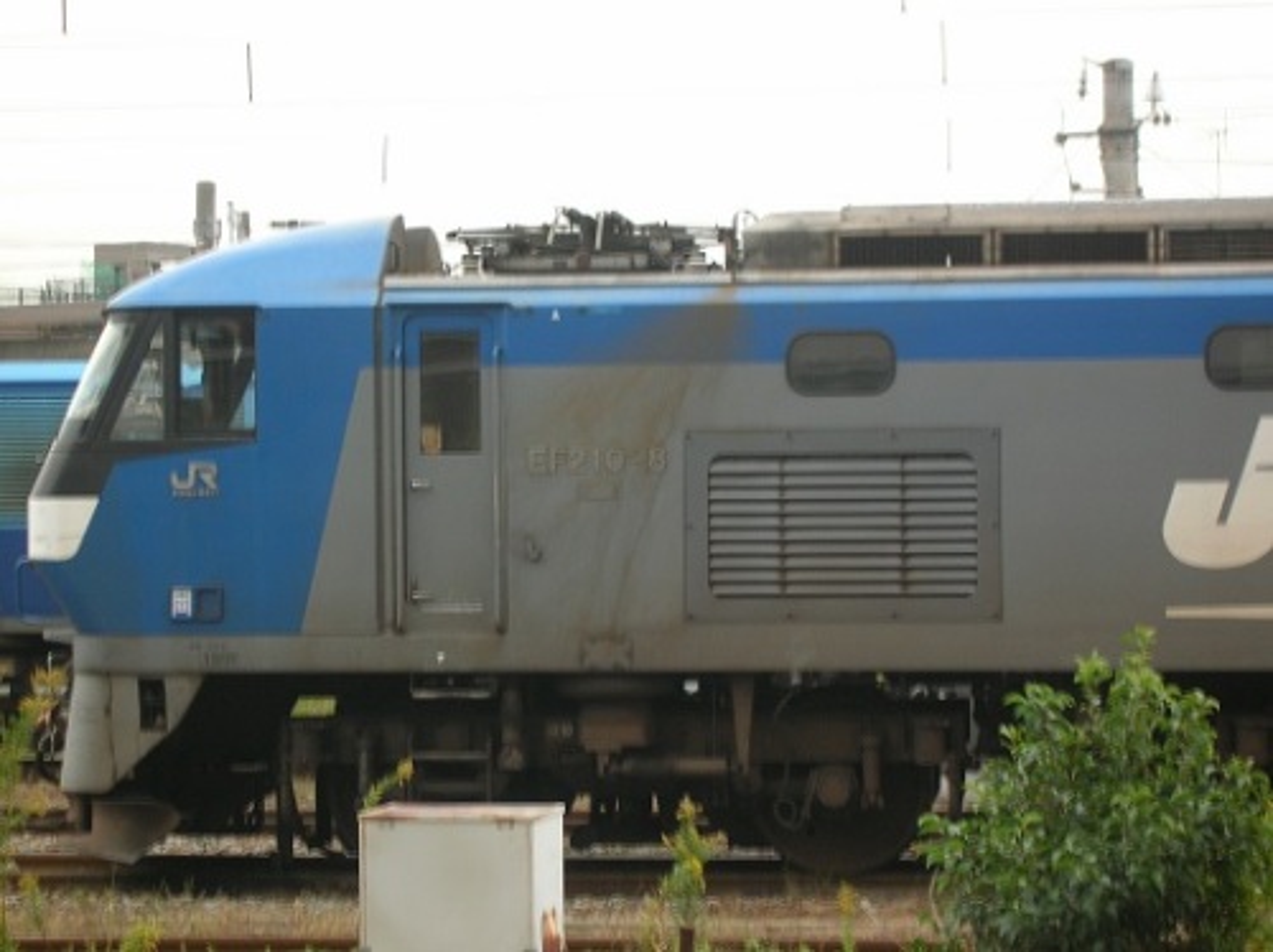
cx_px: 636
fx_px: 3858
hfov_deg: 18.7
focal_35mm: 105
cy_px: 476
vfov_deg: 14.1
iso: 52
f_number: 4.9
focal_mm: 17.4
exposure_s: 1/5.5
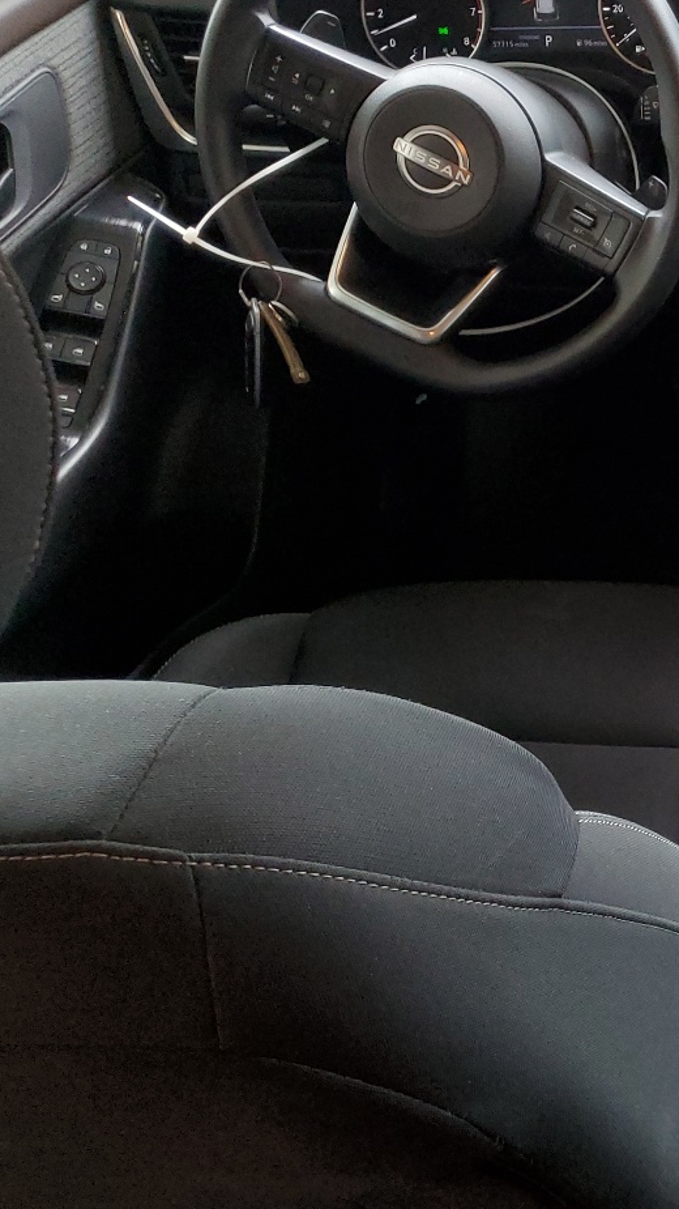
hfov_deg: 21.3
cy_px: 574
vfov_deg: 42.1
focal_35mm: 49
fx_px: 1569
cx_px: 956
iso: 130
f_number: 1.5
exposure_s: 1/60.2
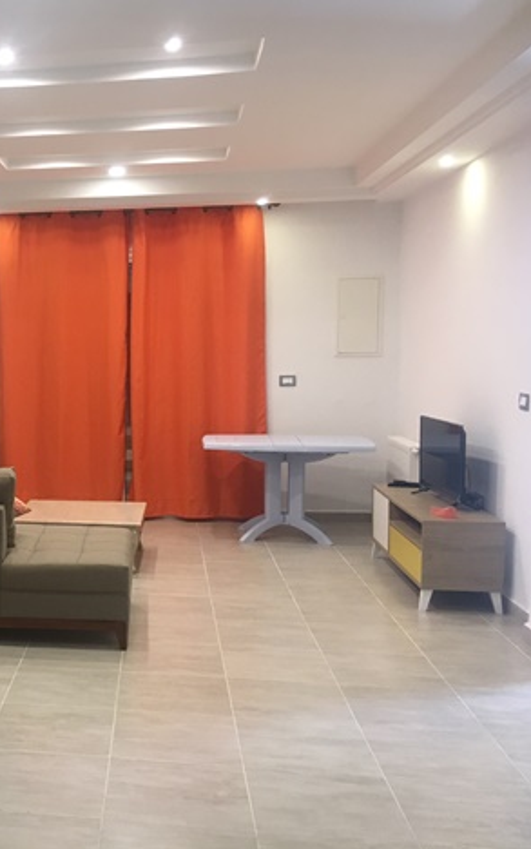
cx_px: -16
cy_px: 421
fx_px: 971
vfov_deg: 47.2
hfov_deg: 28.4
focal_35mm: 42
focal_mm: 4.15
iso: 125
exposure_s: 1/33
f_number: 2.2
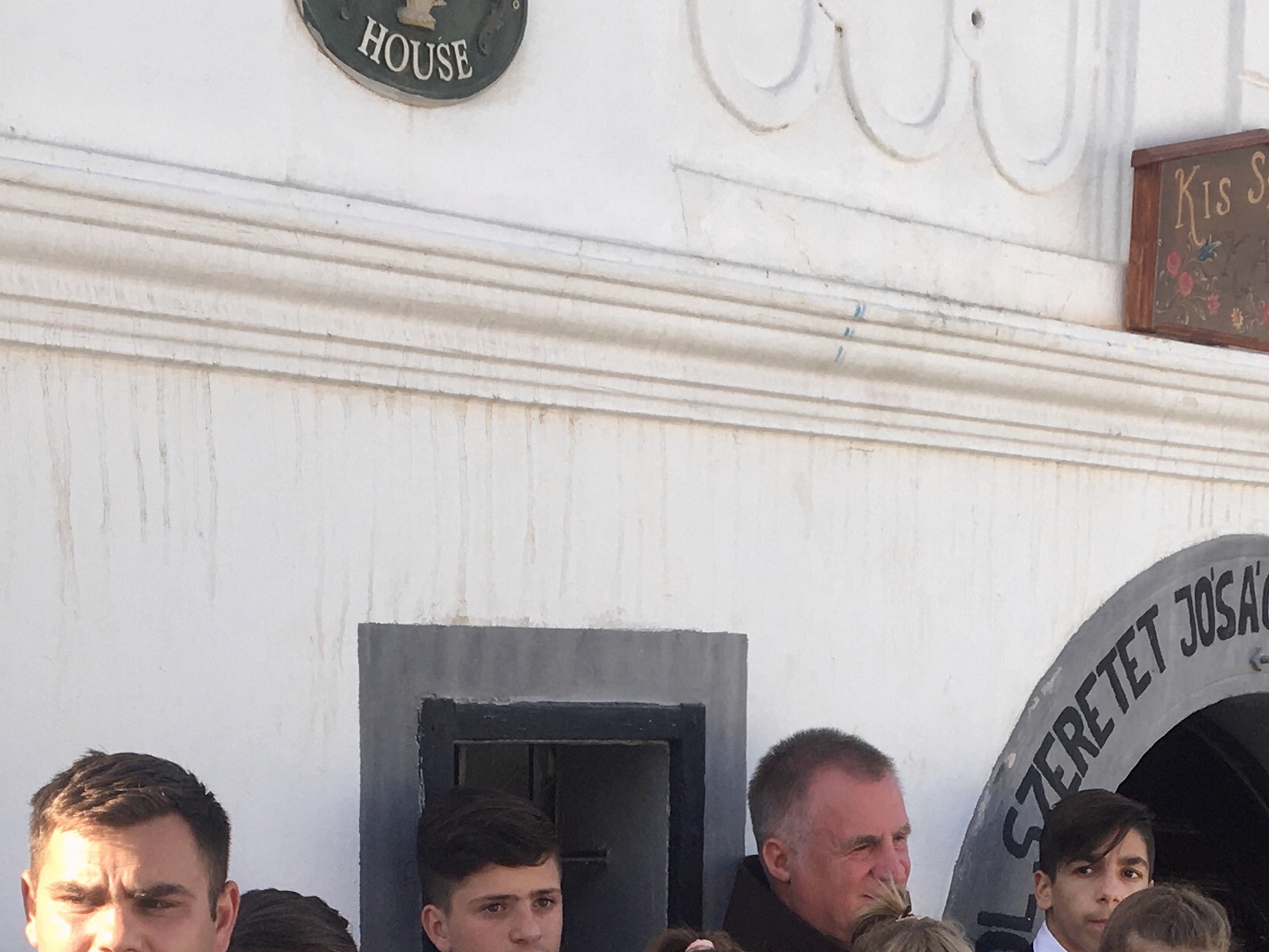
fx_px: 2603
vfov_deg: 19.6
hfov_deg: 27.3
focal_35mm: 71
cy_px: 1105
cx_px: 778
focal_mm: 4.15
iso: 25
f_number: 2.2
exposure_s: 1/460
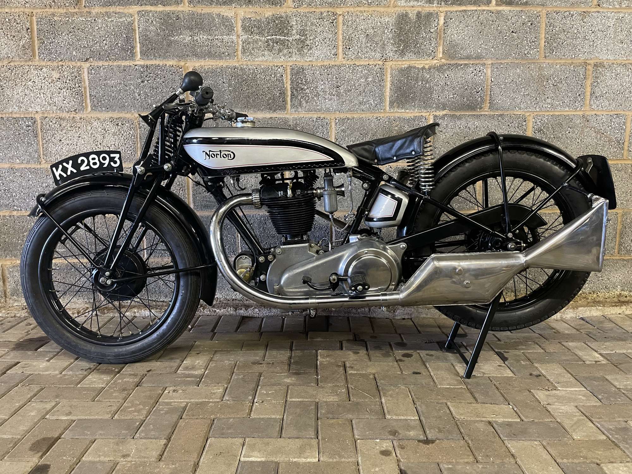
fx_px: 475
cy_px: 237
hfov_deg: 67.3
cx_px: 316
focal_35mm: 26
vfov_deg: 53.1
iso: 400
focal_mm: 4.2
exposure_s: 1/33
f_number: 1.6
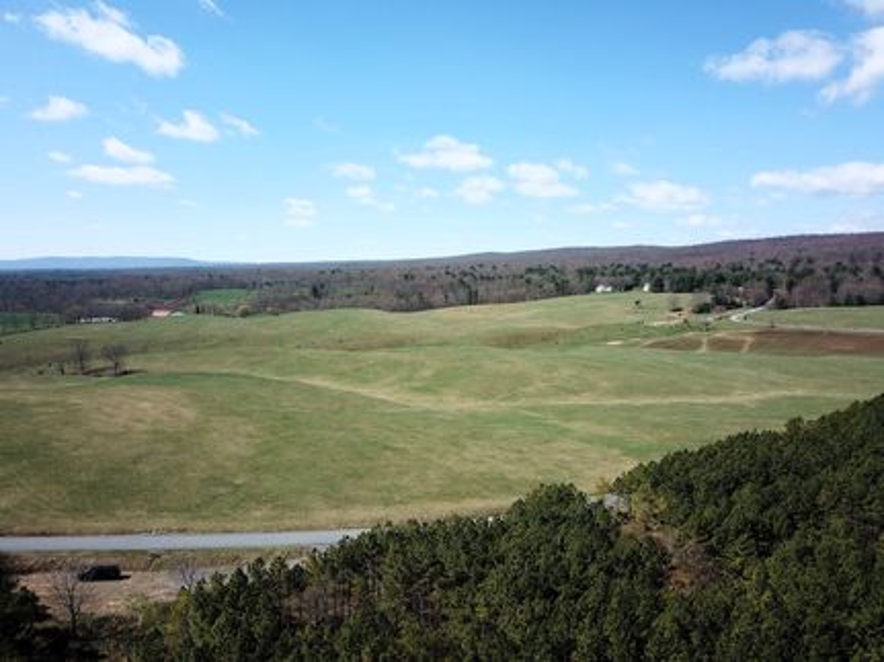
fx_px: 664
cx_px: 442
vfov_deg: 53.0
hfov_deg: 67.3
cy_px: 331
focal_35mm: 26
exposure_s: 1/1381
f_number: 2.2
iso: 100
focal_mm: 4.73
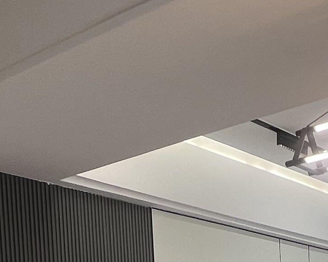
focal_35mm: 71
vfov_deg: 18.1
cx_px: 326
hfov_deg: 25.5
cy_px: 439
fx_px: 689
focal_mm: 1.57
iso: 50
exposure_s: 1/100
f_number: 1.8
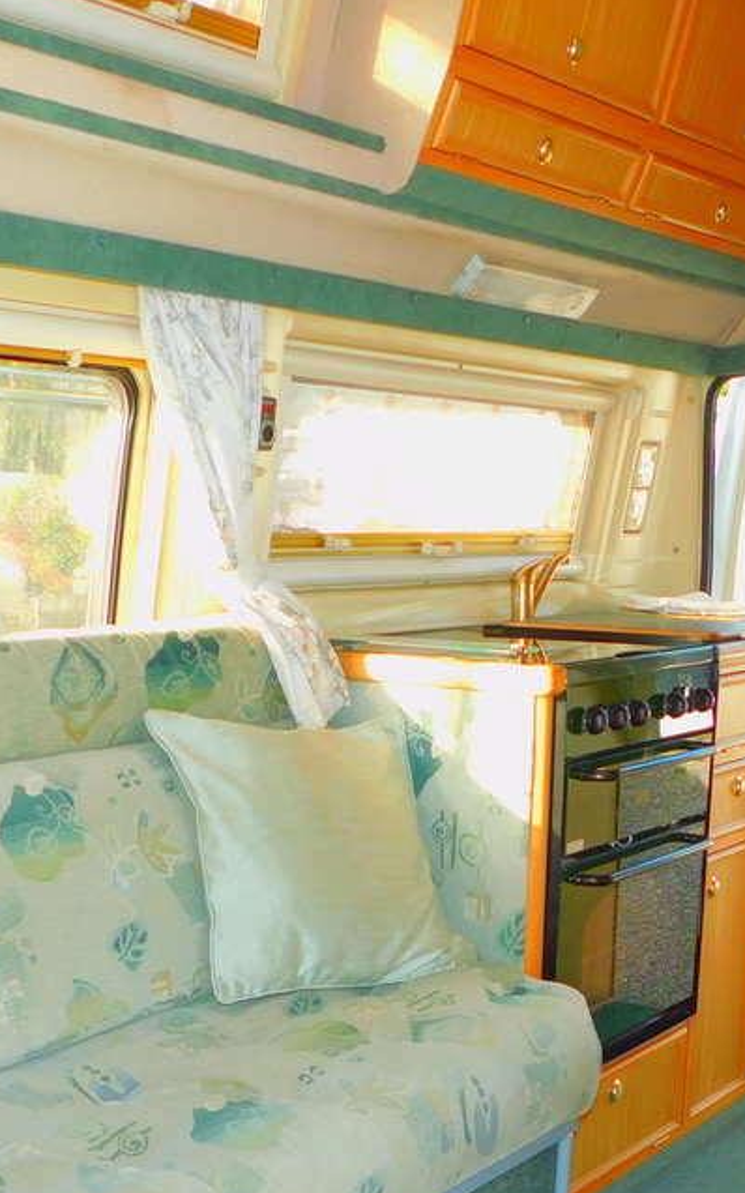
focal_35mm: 49
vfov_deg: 40.0
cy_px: 884
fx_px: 1592
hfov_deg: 26.3
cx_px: 283
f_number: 3
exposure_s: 1/125
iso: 125
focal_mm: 4
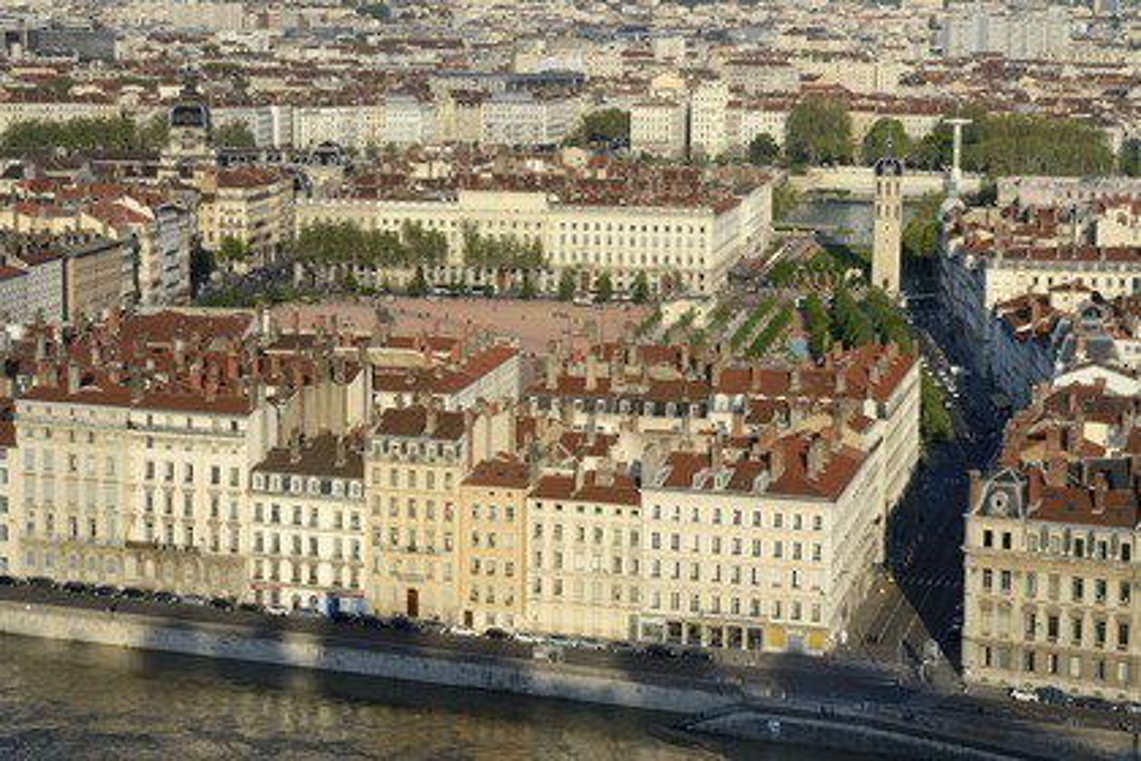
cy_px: 380
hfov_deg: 20.8
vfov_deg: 14.0
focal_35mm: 98
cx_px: 570
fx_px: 3106
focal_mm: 98
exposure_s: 1/320
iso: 200
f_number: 10
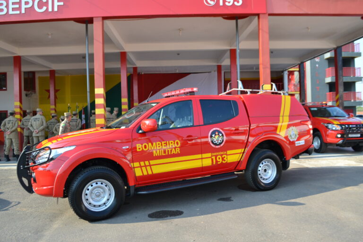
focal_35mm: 27
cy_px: 121
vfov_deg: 47.9
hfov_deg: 67.4
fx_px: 272
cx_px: 182
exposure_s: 1/640
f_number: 4.5
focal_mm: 18
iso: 400
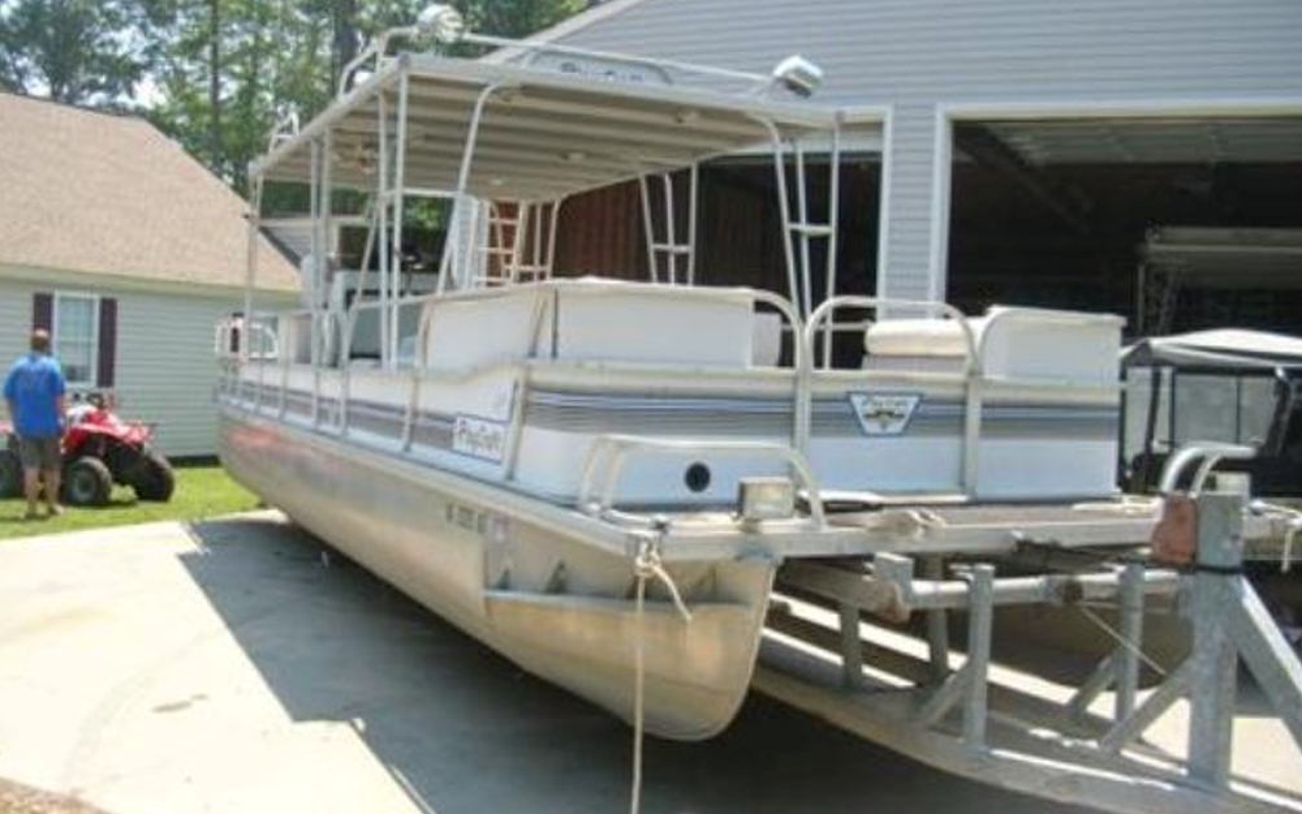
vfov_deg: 33.6
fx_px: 1348
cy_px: 386
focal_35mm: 38
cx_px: 645
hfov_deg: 51.5
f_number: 2.8
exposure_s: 1/420
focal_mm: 5.8
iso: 50
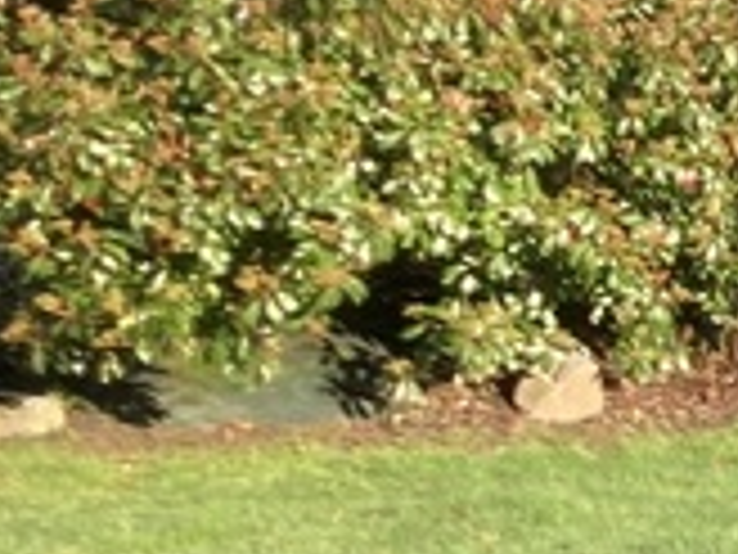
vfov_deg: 8.5
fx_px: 3731
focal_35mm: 175
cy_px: 72
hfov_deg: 9.1
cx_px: 2223
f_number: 1.8
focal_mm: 3.99
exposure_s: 1/640
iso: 20
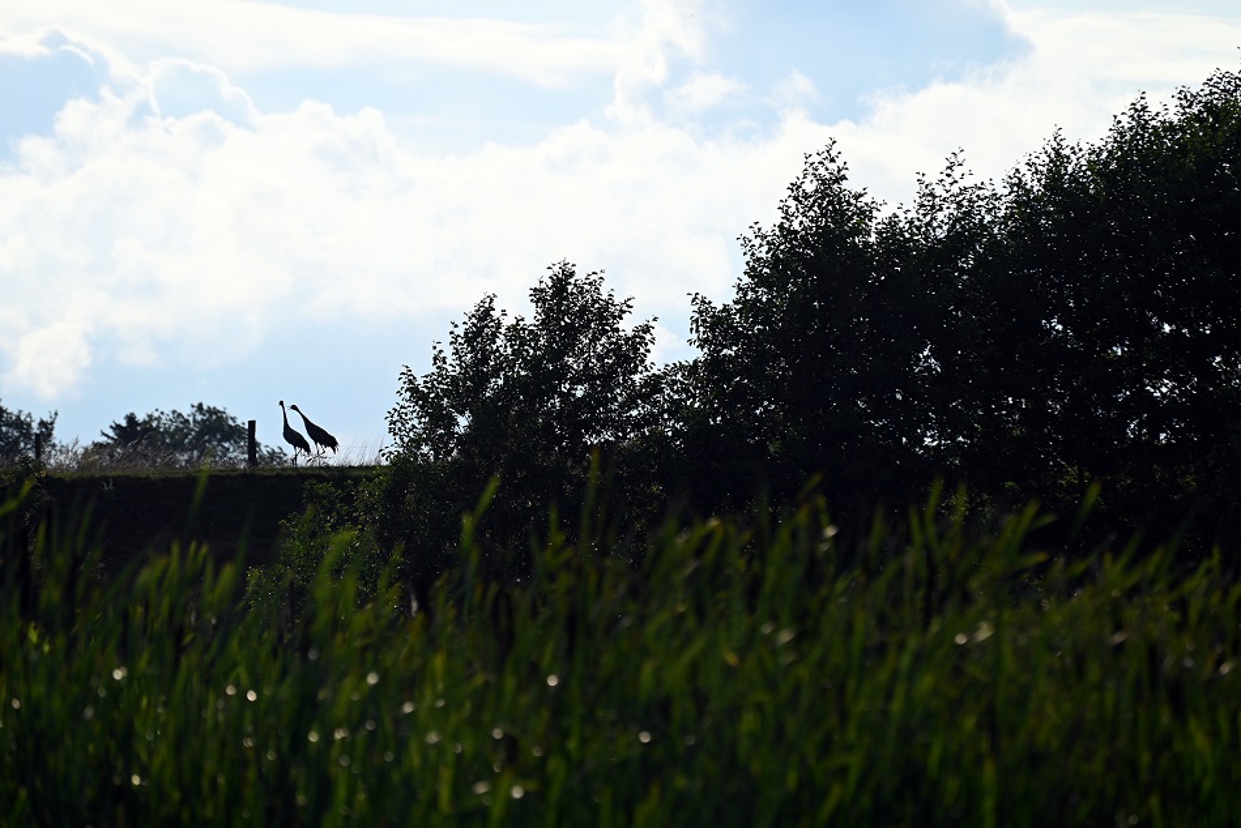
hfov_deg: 6.9
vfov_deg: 4.6
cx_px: 620
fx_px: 10344
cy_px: 414
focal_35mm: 300
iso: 100
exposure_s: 1/800
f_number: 7.1
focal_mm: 300
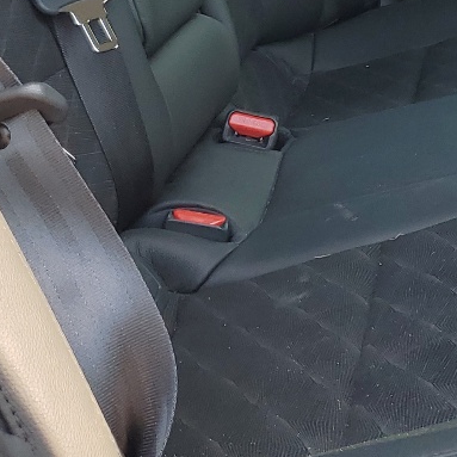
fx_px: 1434
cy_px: -75
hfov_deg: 17.3
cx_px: 544
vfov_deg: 17.4
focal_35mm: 96
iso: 50
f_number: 1.5
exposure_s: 1/345
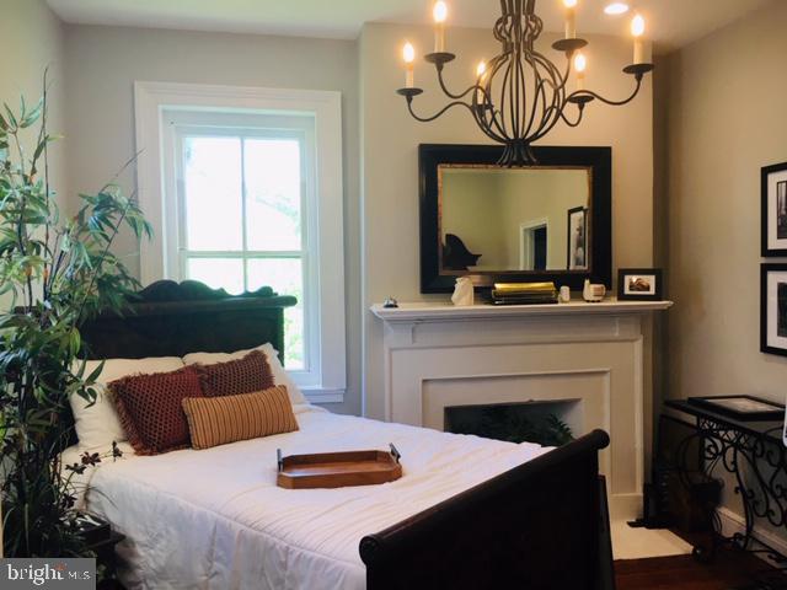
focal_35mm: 29
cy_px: 295
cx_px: 394
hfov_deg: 61.7
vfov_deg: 48.2
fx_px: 659
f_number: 2.2
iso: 25
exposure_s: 1/40
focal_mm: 4.15
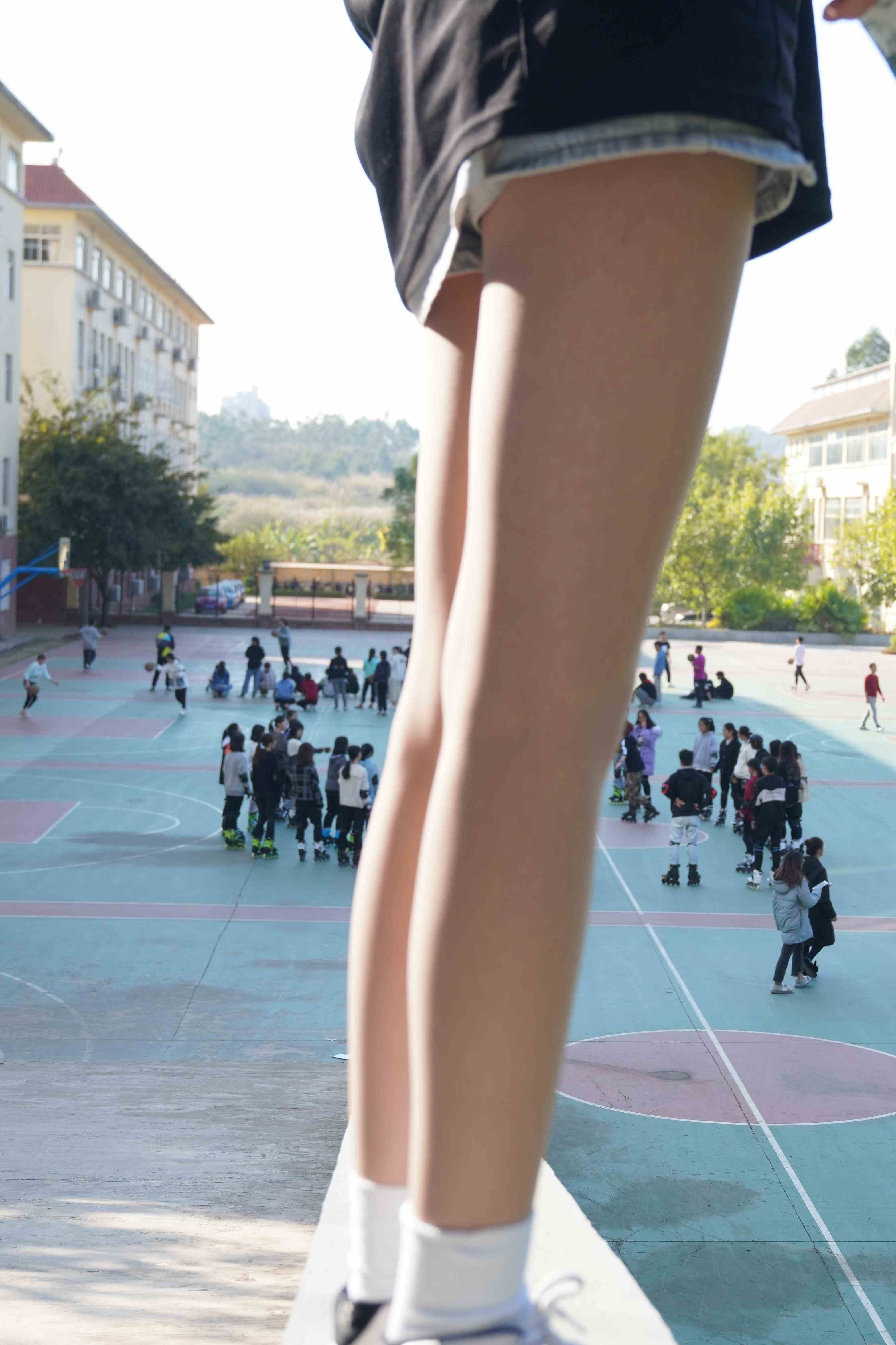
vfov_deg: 32.9
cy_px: 633
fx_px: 2276
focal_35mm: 61
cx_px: 595
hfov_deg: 22.2
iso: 320
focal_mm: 36
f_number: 5
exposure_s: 1/500
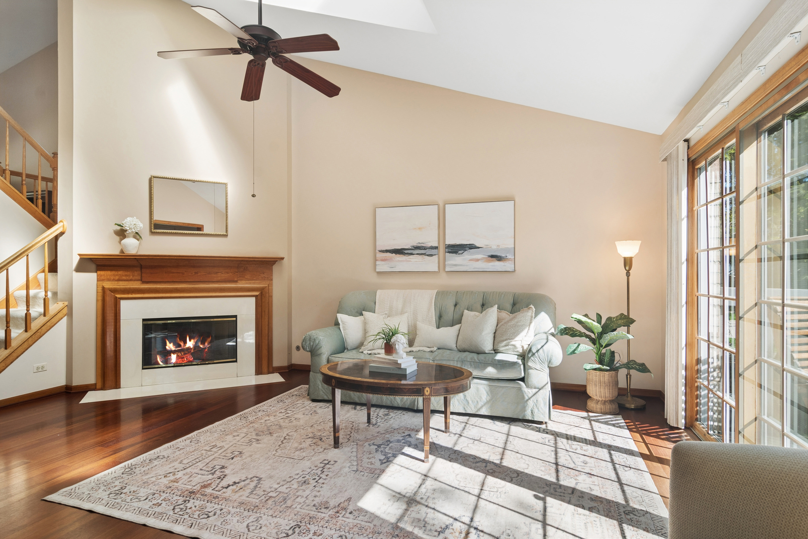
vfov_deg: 67.4
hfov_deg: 90.0
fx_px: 404
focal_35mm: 18
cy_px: 270
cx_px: 404
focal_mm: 12
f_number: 8
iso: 200
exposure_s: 1/50
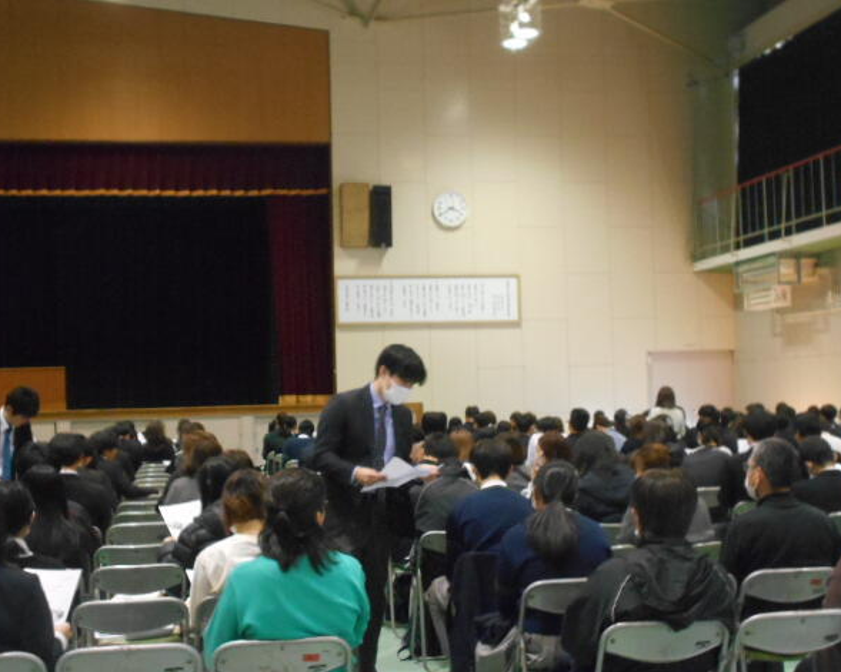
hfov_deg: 35.4
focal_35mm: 53
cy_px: 331
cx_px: 420
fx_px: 1319
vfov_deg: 28.6
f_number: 4.5
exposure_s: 1/25
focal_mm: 8.8
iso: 800
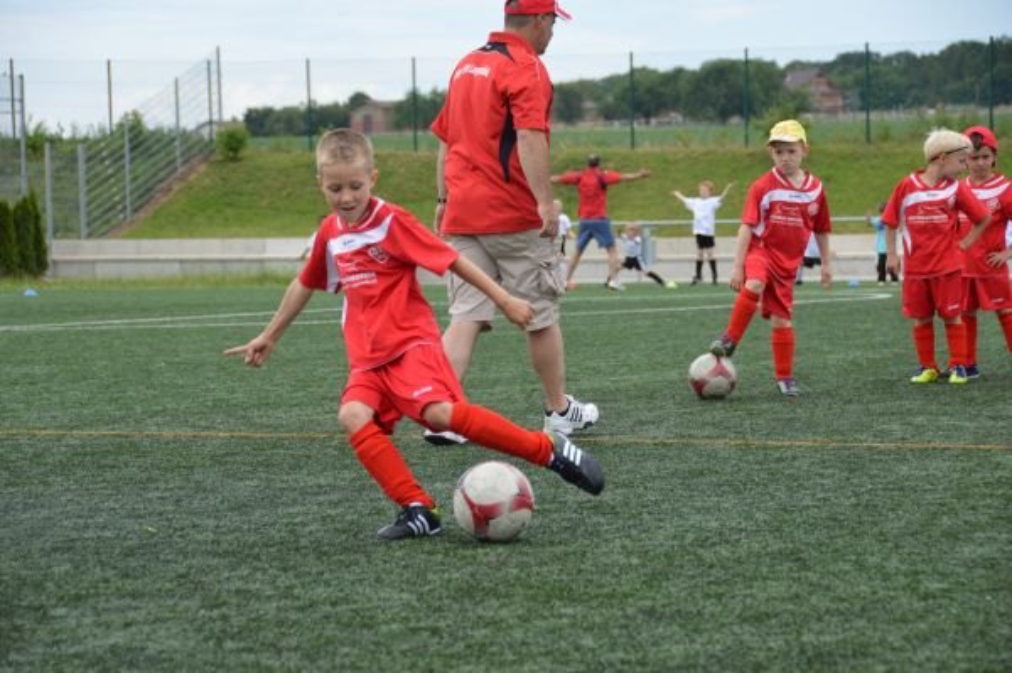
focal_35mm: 135
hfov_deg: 15.2
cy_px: 336
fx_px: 3792
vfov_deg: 10.1
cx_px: 506
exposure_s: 1/1250
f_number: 5.3
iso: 400
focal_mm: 90
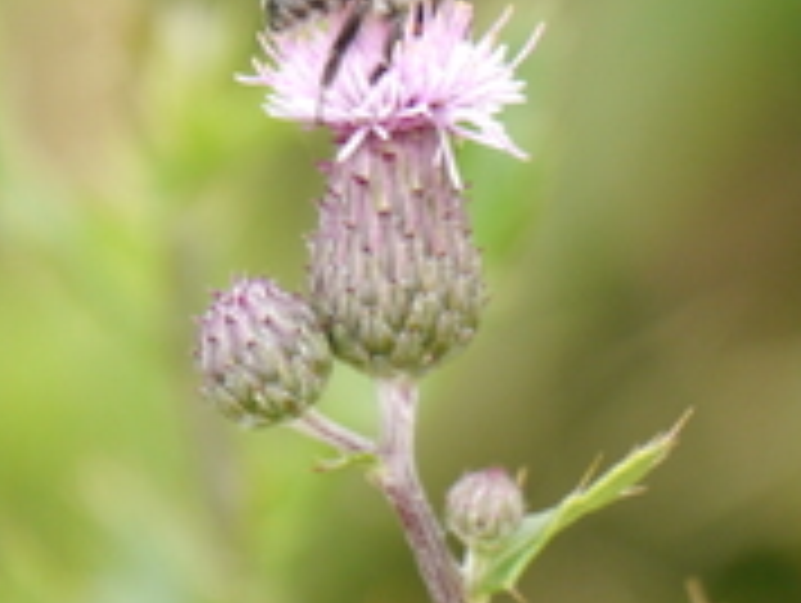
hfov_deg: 2.6
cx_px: 472
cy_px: 110
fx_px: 17957
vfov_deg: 1.9
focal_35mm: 775
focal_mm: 150
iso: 640
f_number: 5.6
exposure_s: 1/320
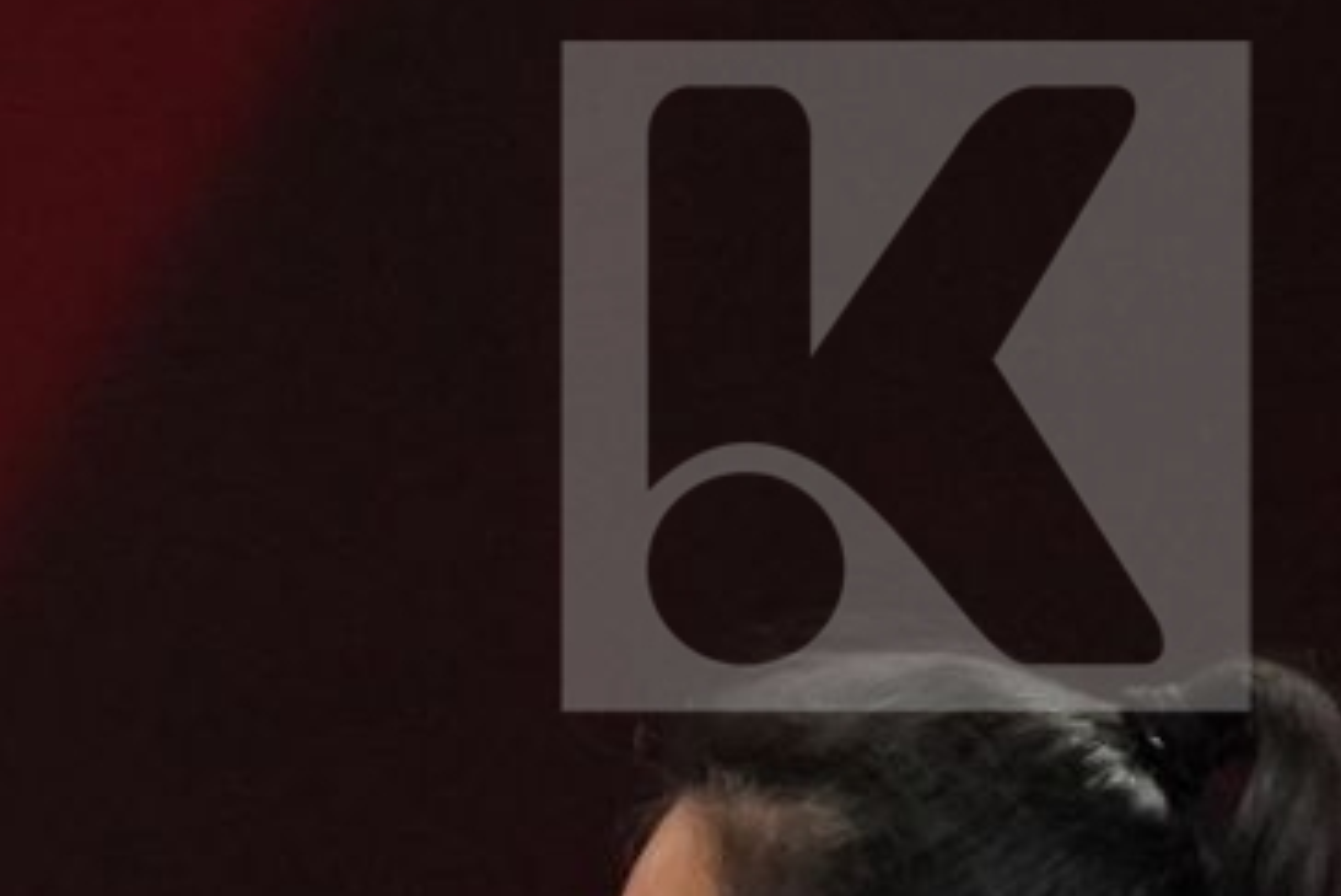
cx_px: -1592
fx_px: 63533
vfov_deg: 0.8
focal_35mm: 1705
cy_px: 1681
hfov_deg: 1.2
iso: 3200
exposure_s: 1/1000
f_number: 4
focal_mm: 230
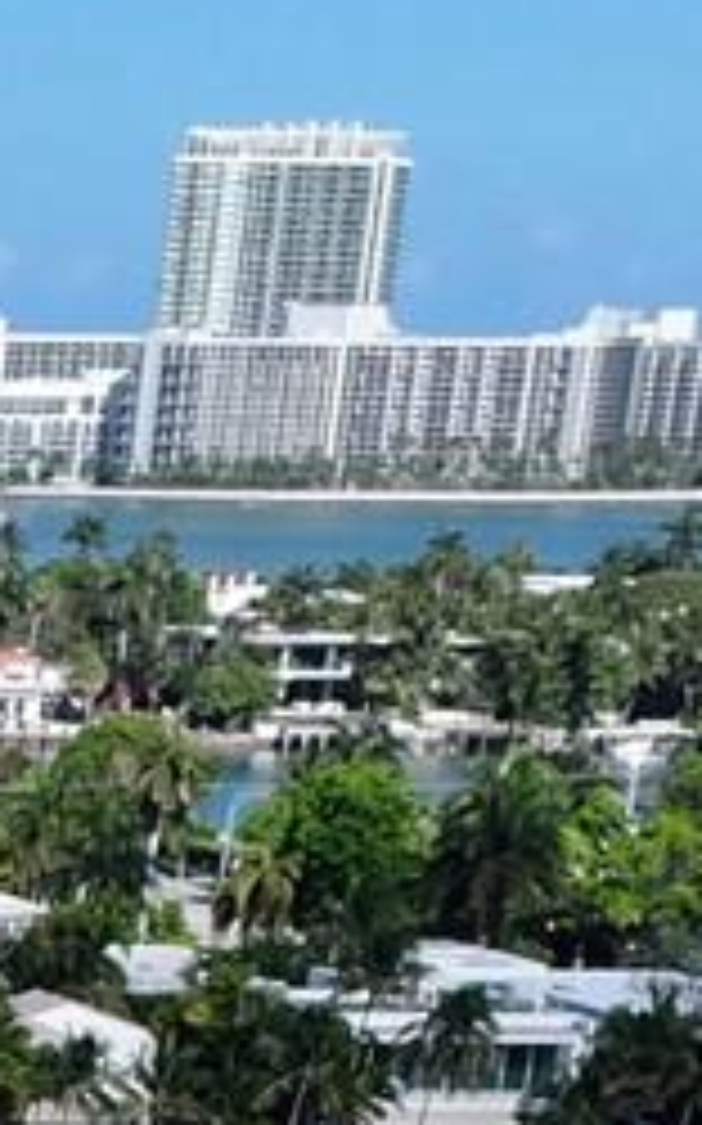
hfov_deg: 6.8
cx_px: -1746
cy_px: 2565
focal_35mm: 163
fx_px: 4995
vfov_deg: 11.1
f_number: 2.8
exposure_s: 1/2500
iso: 120
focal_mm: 12.29
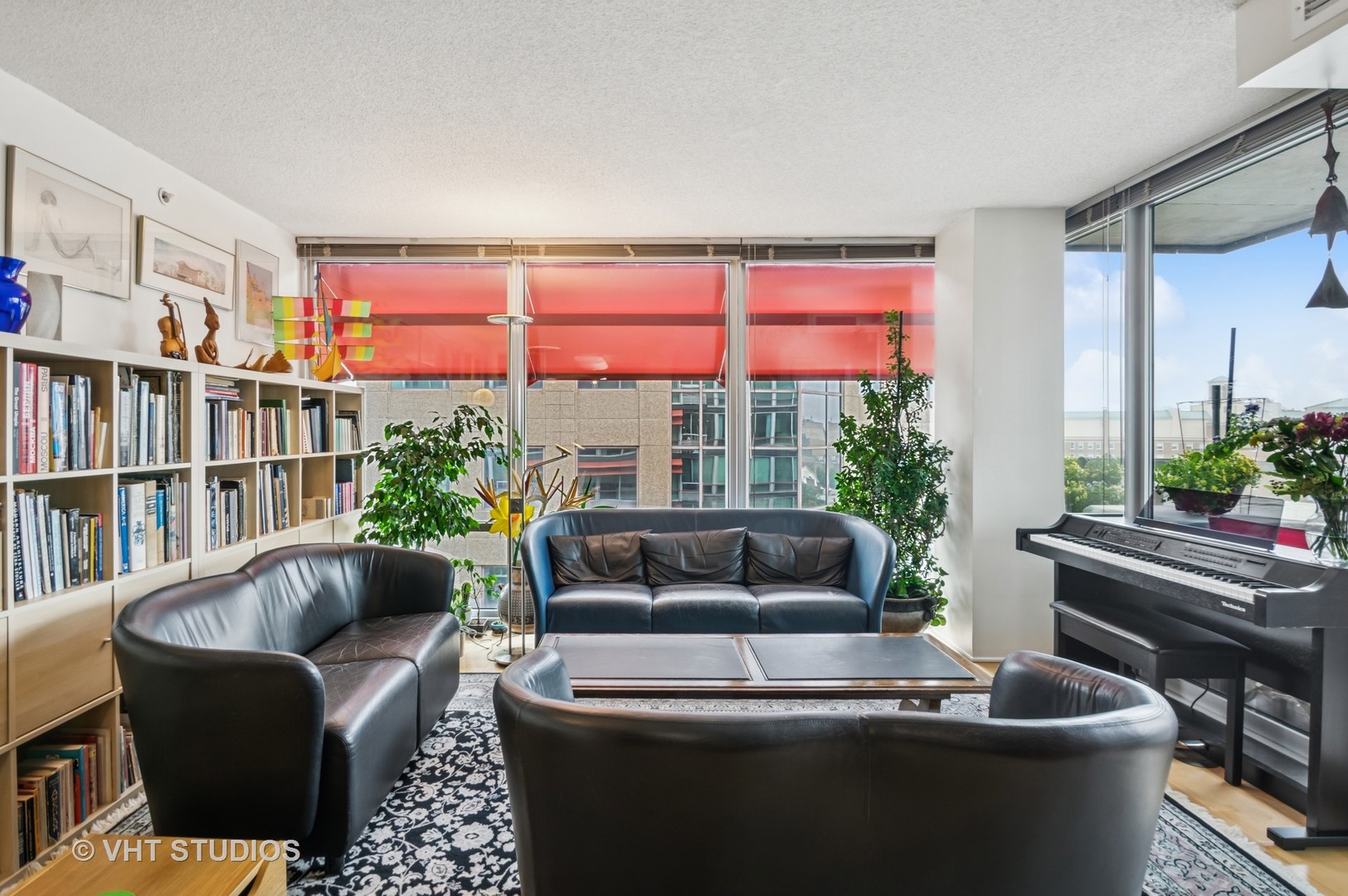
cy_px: 448
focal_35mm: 15
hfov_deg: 100.4
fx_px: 561
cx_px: 674
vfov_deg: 77.2
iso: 200
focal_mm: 10
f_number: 11
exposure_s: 1/4
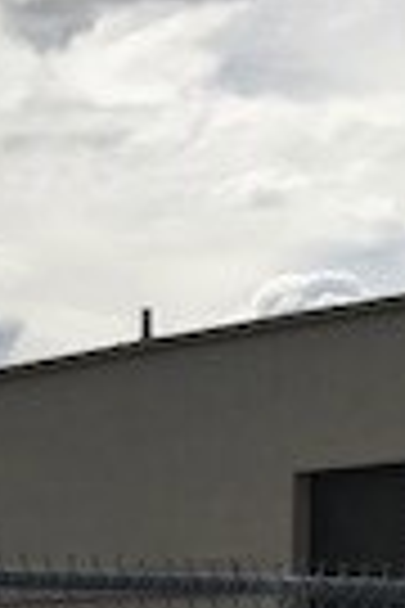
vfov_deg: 14.5
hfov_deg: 9.3
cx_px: -392
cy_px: 698
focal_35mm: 138
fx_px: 2329
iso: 20
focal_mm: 3.99
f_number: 1.8
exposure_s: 1/10638
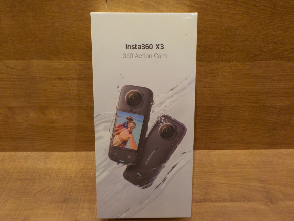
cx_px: 144
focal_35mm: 31
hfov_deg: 58.3
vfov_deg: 45.4
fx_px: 263
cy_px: 113
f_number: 3.3
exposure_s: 1/100
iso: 125
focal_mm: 4.1
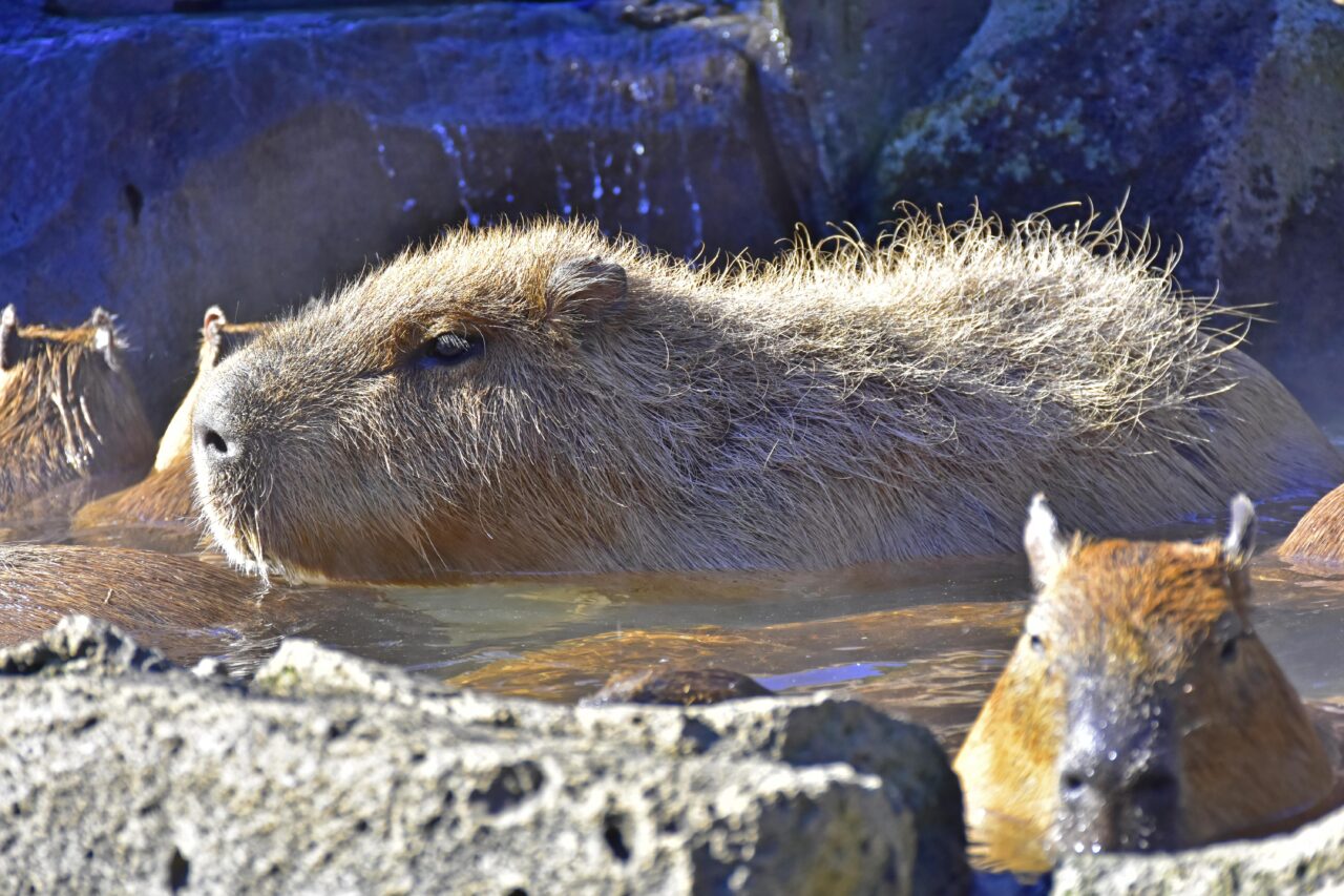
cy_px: 448
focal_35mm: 120
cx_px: 672
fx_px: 4479
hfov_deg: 17.1
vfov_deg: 11.4
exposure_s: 1/800
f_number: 5.6
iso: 800
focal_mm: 80
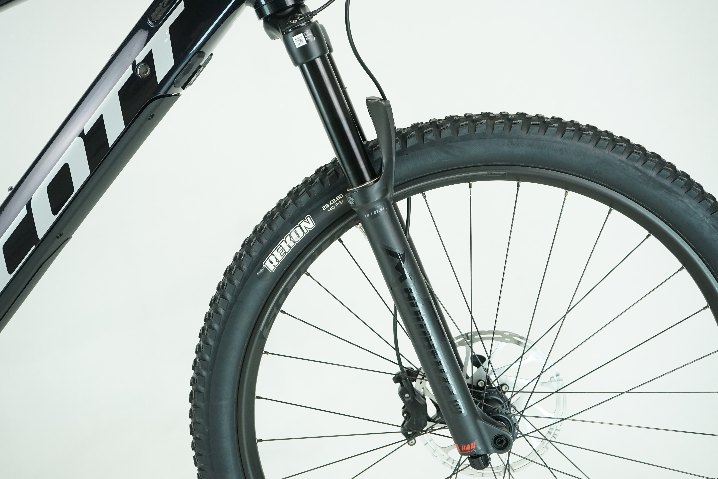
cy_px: 240
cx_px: 359
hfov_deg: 41.1
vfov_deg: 28.1
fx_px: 957
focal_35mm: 48
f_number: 5.6
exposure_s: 1/200
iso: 1600
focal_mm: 48
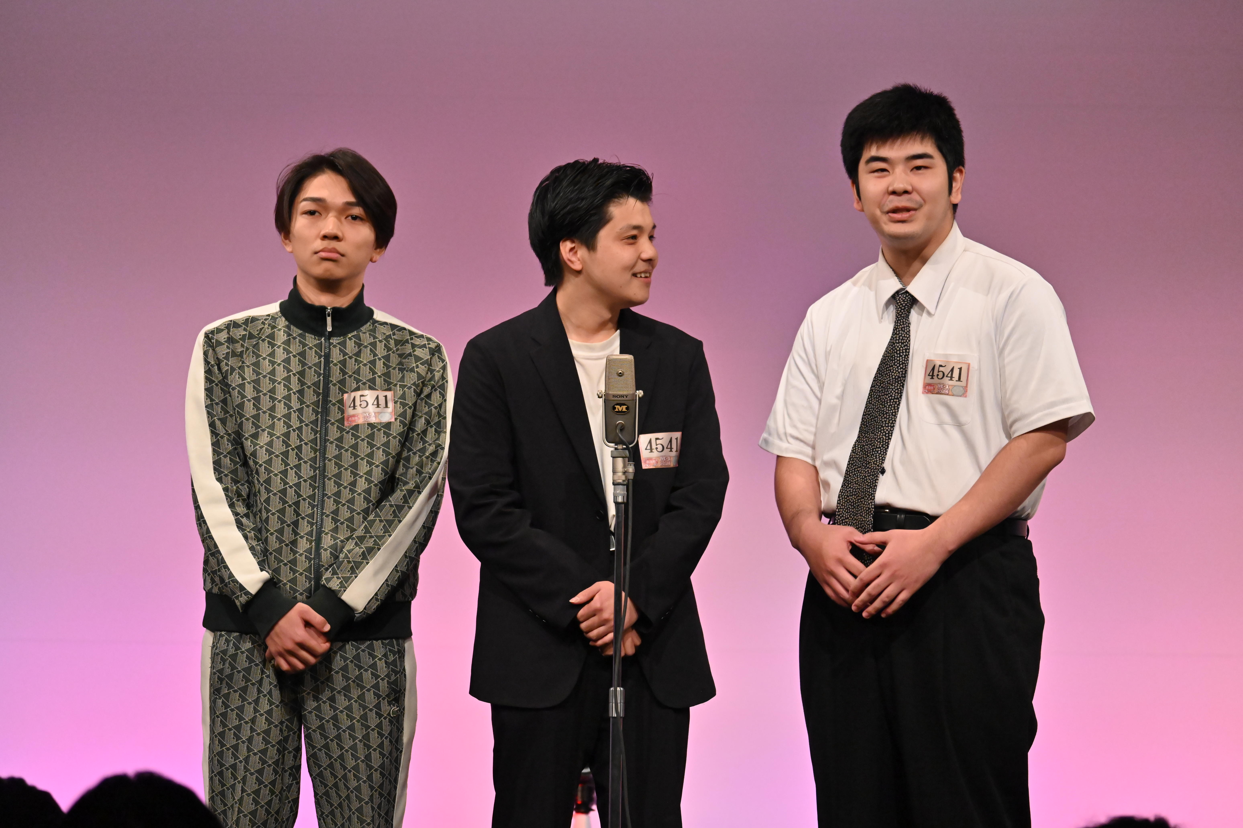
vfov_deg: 6.0
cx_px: 622
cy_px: 414
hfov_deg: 9.0
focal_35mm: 230
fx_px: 7941
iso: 5000
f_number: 7.1
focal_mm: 230
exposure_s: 1/400
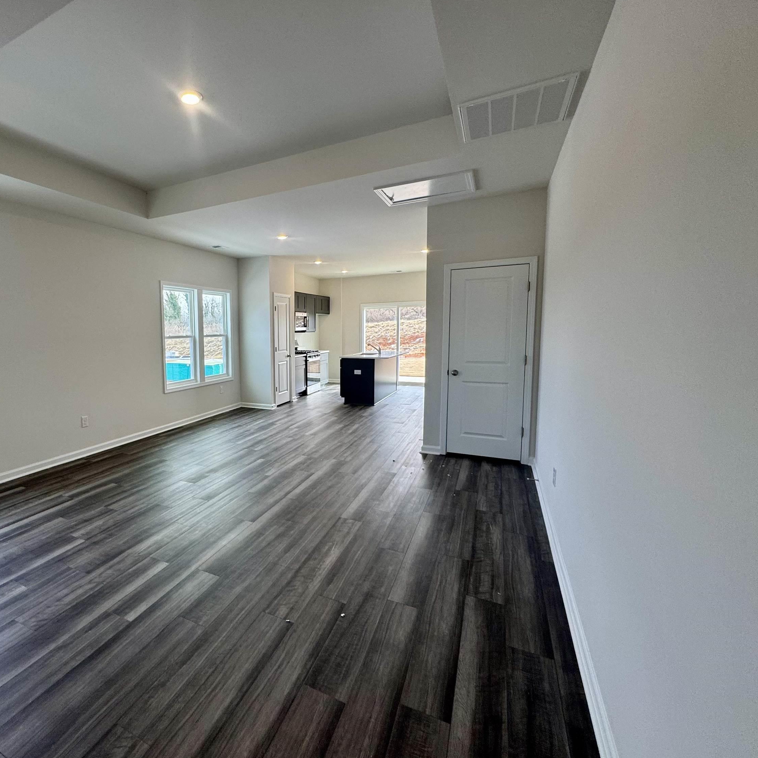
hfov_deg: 81.2
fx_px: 421
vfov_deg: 84.0
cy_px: 370
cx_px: 253
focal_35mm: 17
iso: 80
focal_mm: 2.22
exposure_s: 1/120
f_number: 2.2
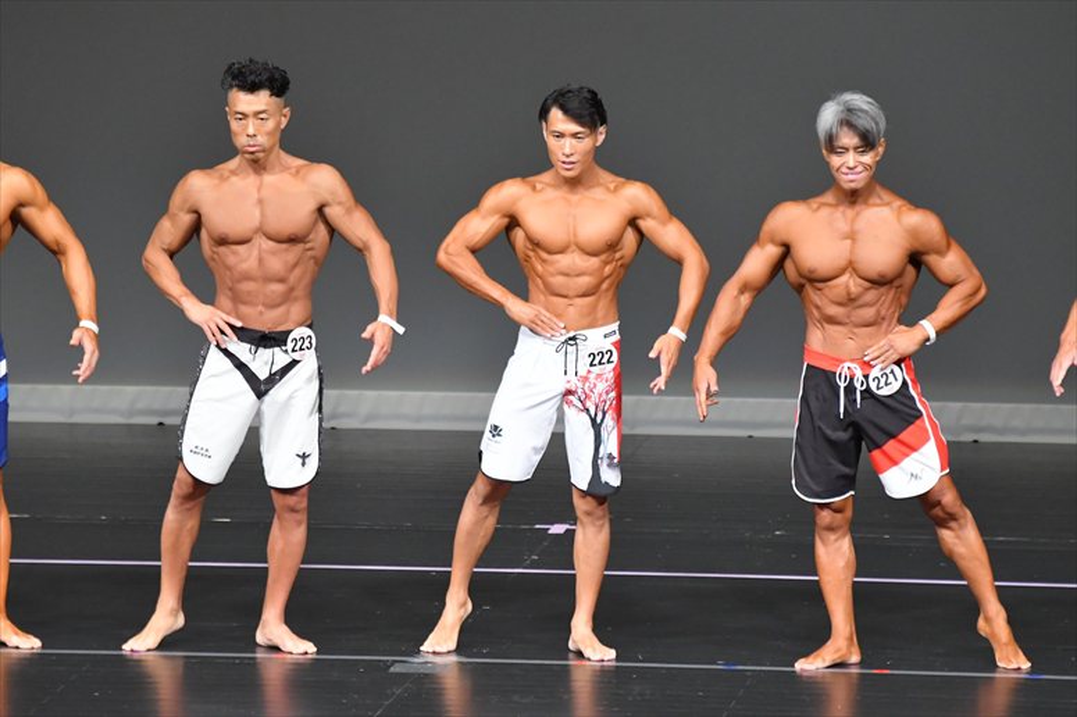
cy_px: 358
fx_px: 9419
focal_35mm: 315
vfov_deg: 4.4
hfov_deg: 6.5
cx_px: 538
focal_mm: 210
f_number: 5.6
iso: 5000
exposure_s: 1/400
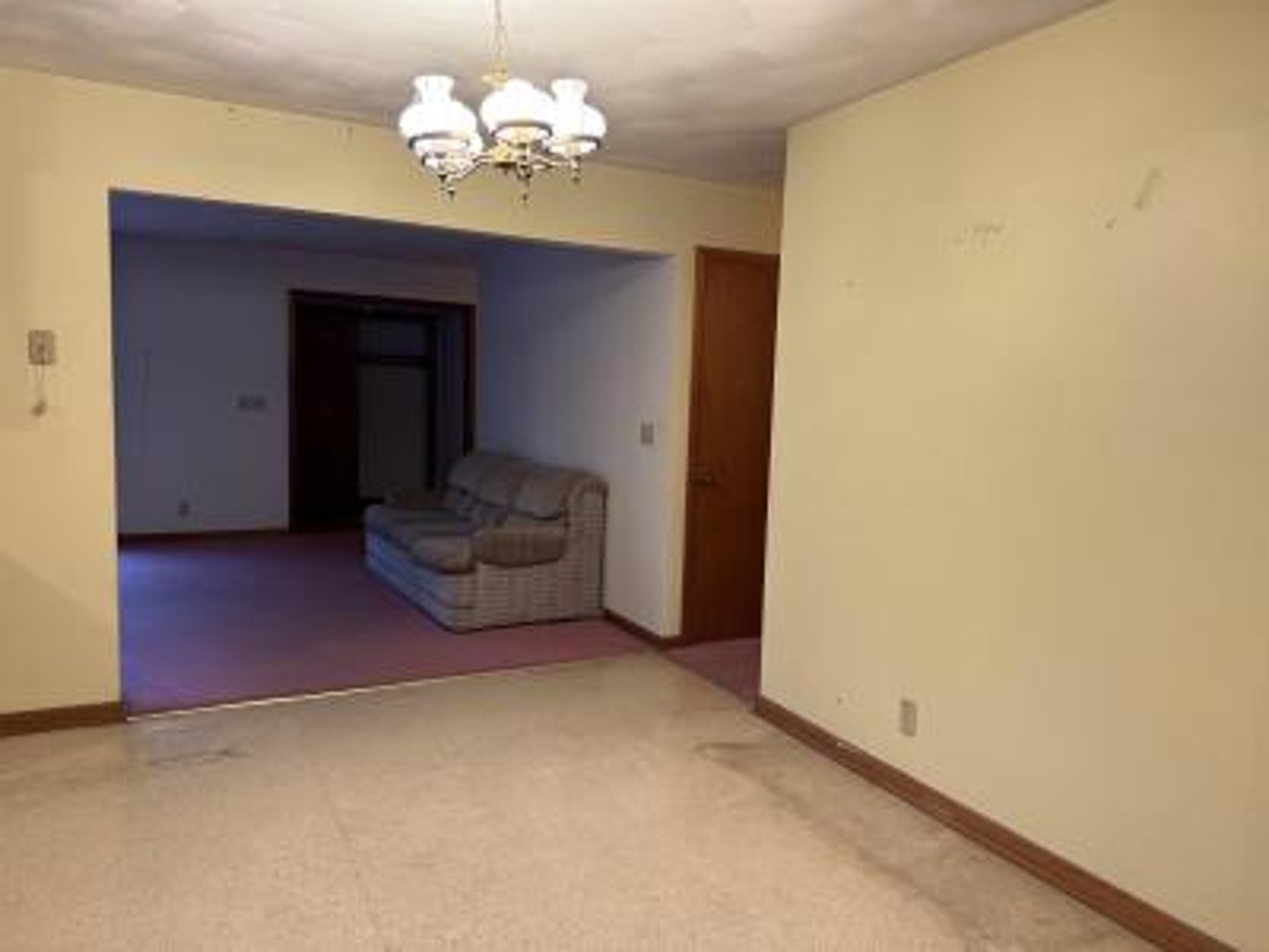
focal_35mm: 24
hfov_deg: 71.6
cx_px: 634
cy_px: 476
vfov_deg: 56.8
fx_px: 880
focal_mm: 6.76
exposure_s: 1/60
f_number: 1.78
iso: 250
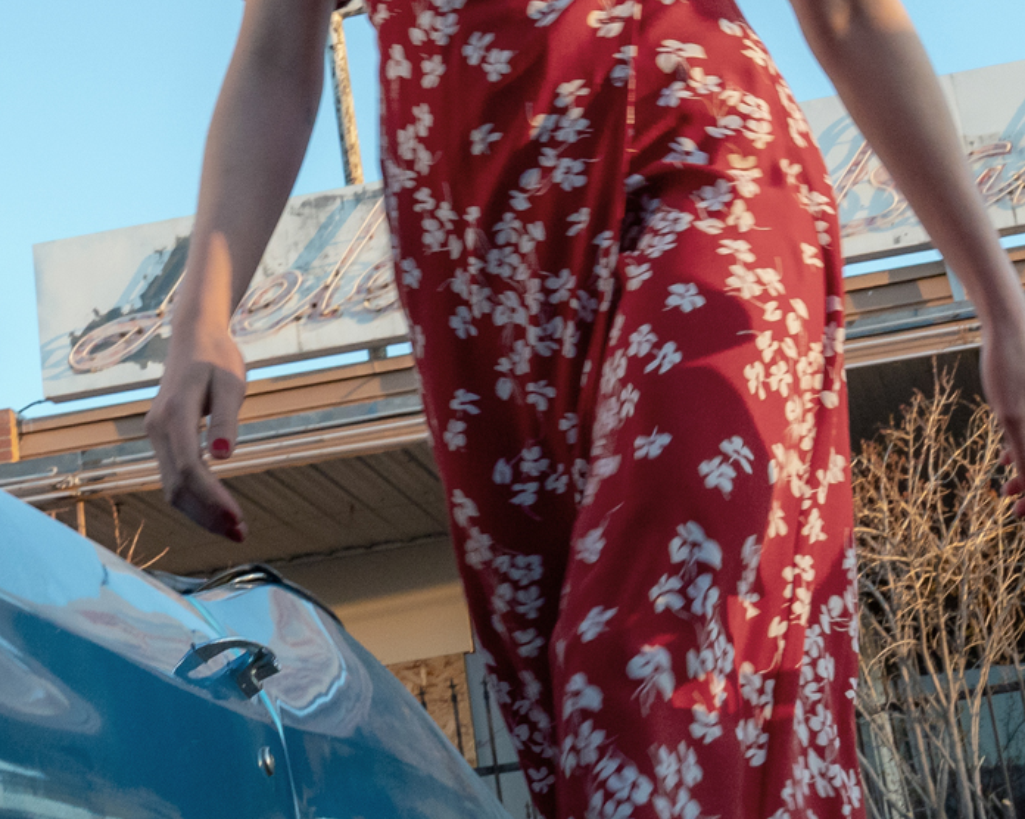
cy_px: -27
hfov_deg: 22.3
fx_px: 2577
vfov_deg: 17.6
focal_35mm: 85
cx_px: 280
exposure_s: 1/200
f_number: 11
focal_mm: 35
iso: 2500
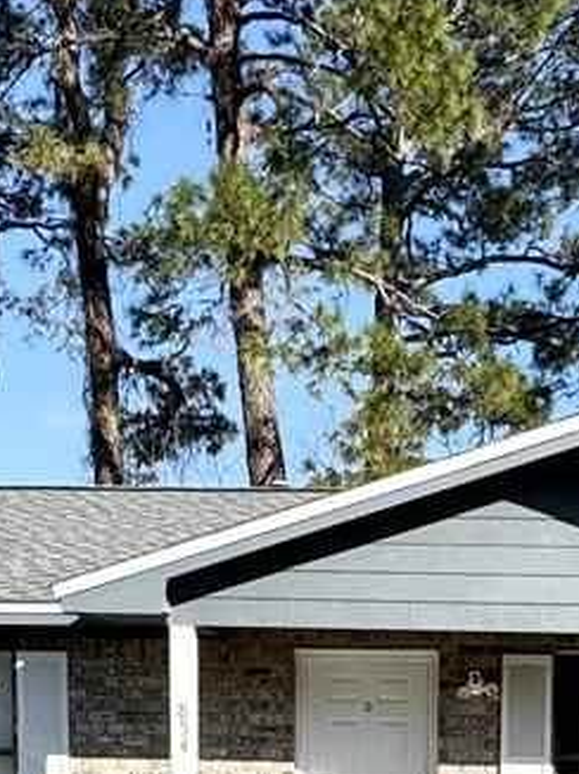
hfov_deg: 22.0
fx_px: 1474
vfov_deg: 26.7
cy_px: 886
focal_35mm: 66
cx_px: 427
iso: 50
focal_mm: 2.22
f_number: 2.2
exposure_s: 1/1506
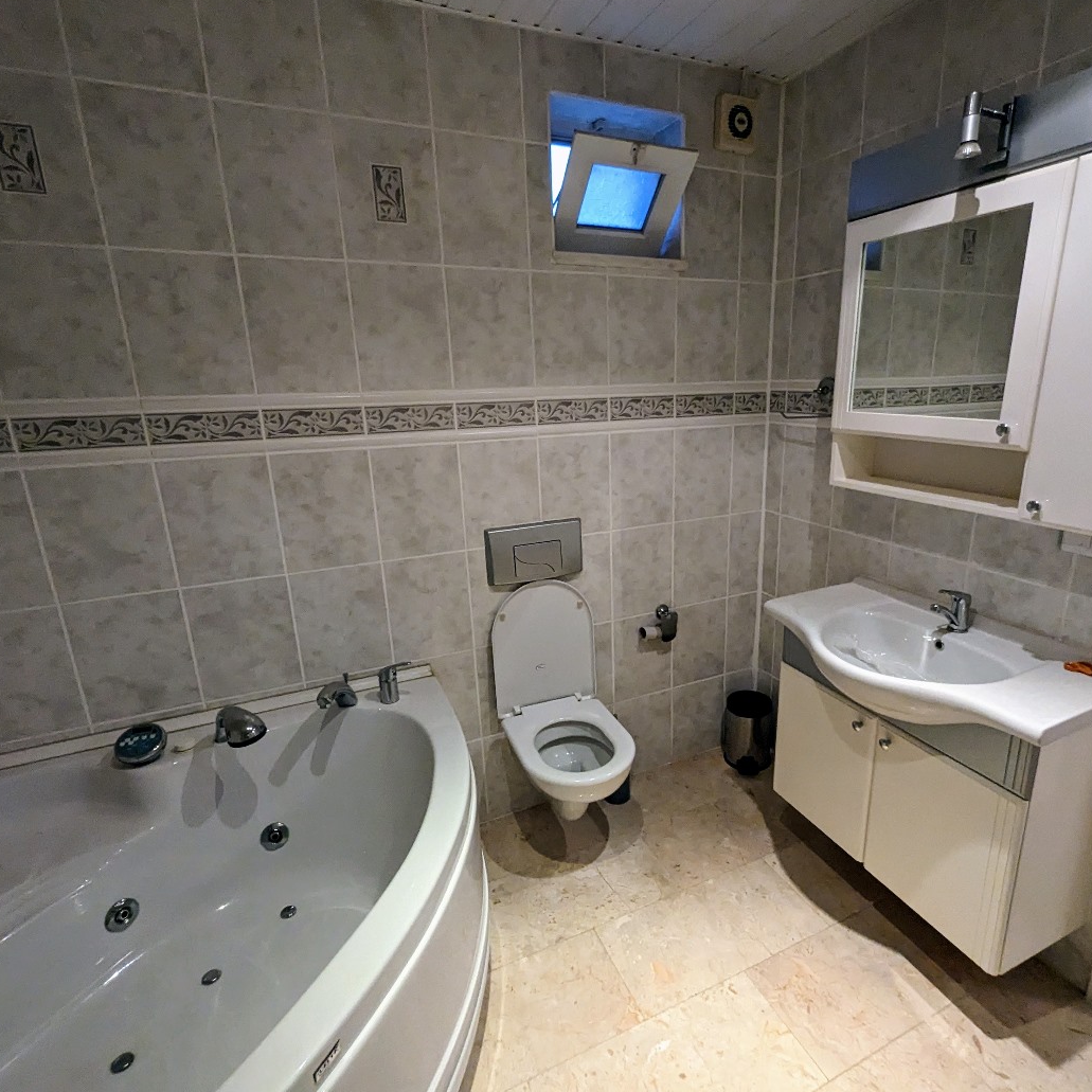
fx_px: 571
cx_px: 594
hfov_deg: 87.2
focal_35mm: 16
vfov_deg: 87.4
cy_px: 545
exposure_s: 1/100
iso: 763
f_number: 2.2
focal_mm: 1.95
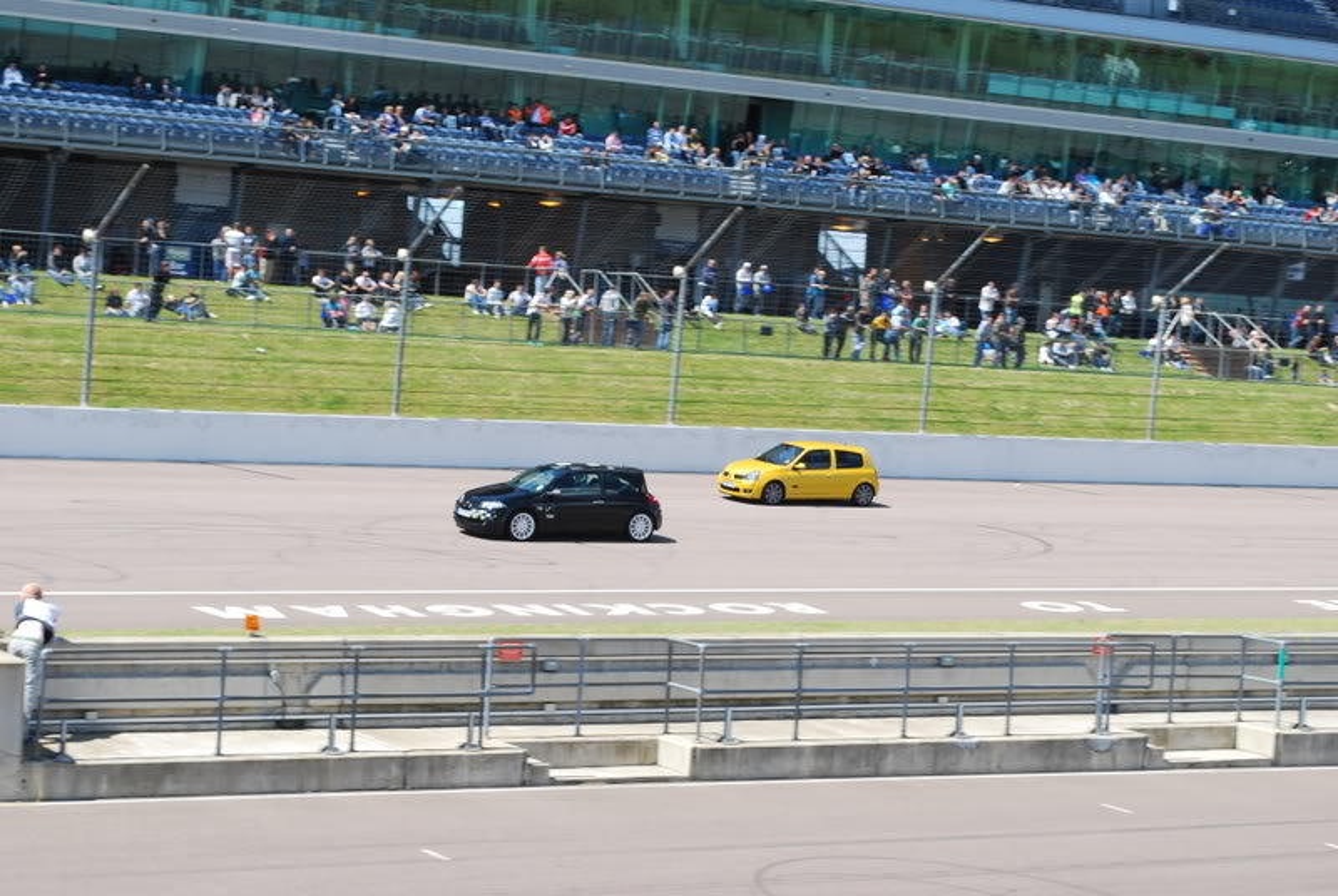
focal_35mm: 82
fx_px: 3071
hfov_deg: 24.6
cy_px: 448
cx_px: 669
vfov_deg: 16.6
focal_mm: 55
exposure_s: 1/400
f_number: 10
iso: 400
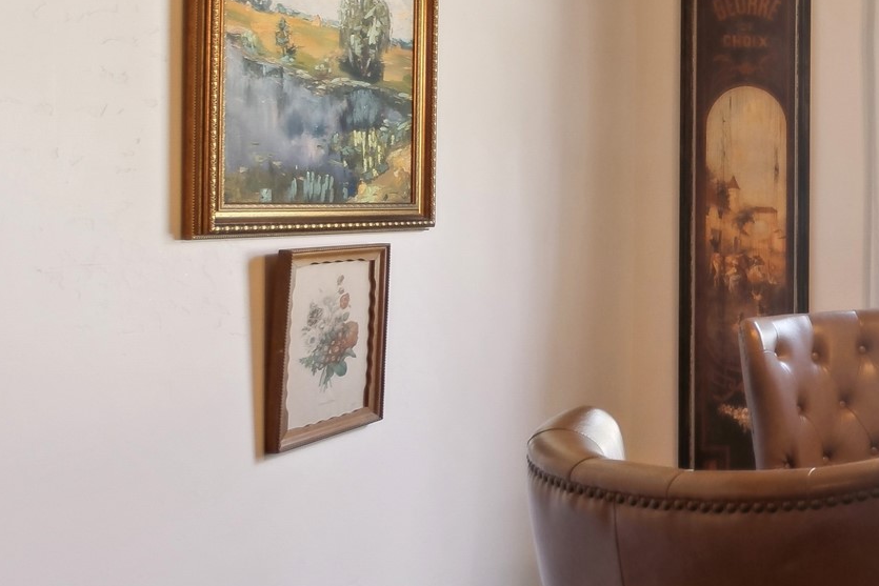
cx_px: 1099
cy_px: 194
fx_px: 952
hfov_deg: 36.1
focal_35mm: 39
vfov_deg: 33.9
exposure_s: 1/30
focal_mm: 10
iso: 100
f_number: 6.3
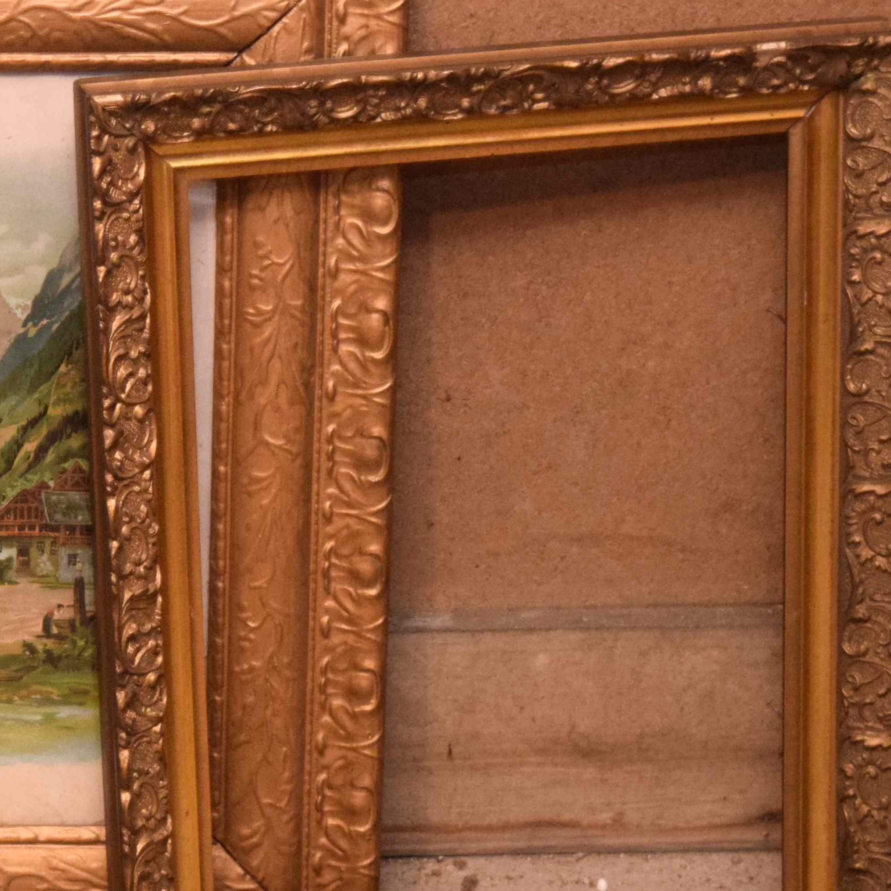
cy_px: 455
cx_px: -295
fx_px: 4339
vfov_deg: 11.7
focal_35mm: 149
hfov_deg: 11.4
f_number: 5
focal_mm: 40
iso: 3200
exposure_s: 1/60
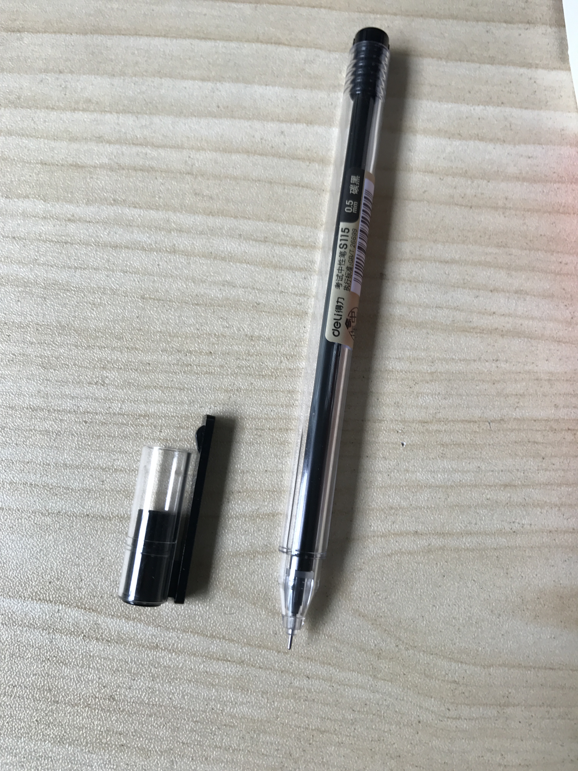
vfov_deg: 63.4
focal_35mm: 28
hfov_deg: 49.7
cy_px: 386
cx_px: 289
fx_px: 623
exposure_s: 1/104
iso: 20
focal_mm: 3.99
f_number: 1.8
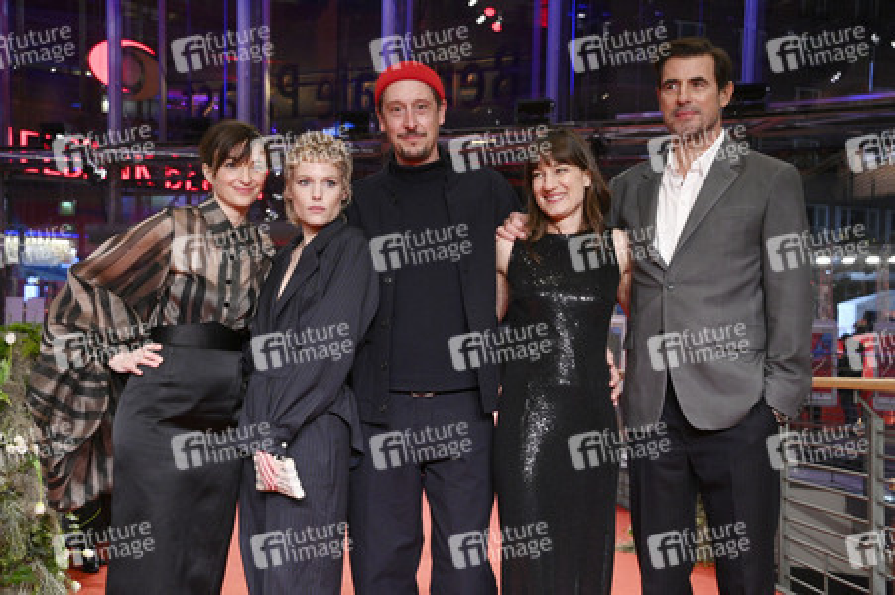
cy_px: 298
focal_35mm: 58
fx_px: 1441
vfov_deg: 23.3
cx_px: 448
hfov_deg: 34.5
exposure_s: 1/200
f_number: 5.6
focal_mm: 58
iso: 5000
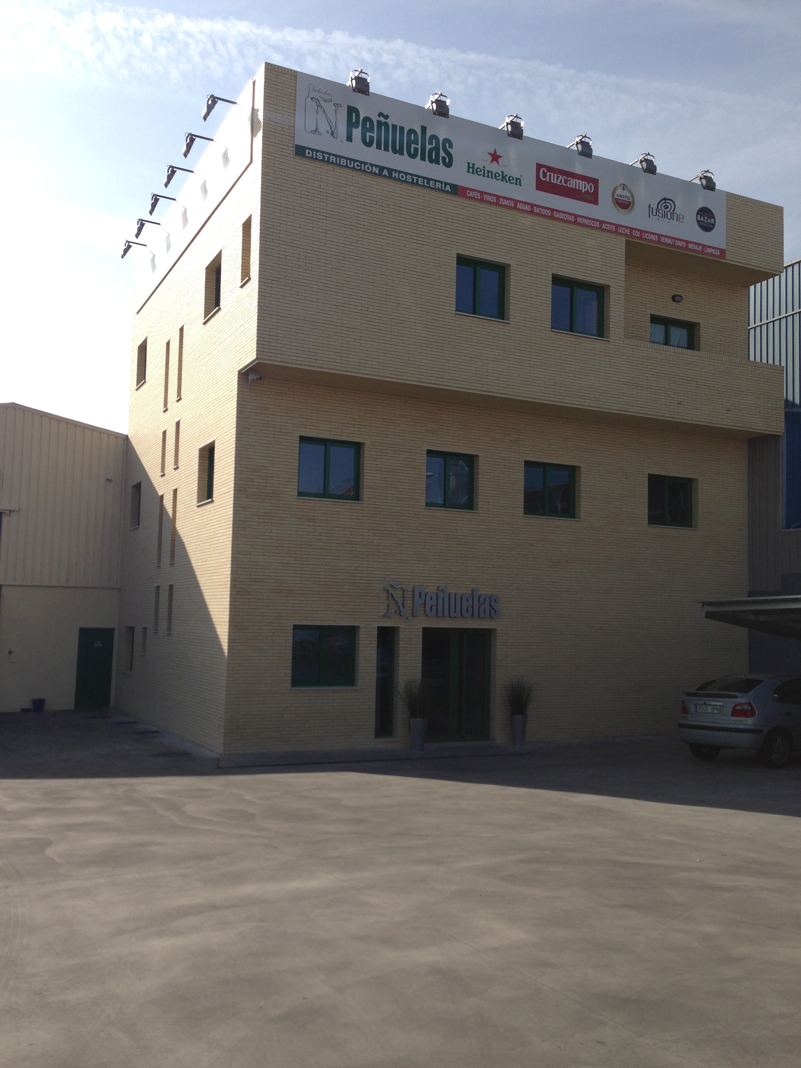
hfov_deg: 42.9
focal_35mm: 33
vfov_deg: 55.4
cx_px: 400
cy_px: 534
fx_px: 1018
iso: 50
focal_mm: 4.13
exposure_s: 1/1821
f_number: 2.4
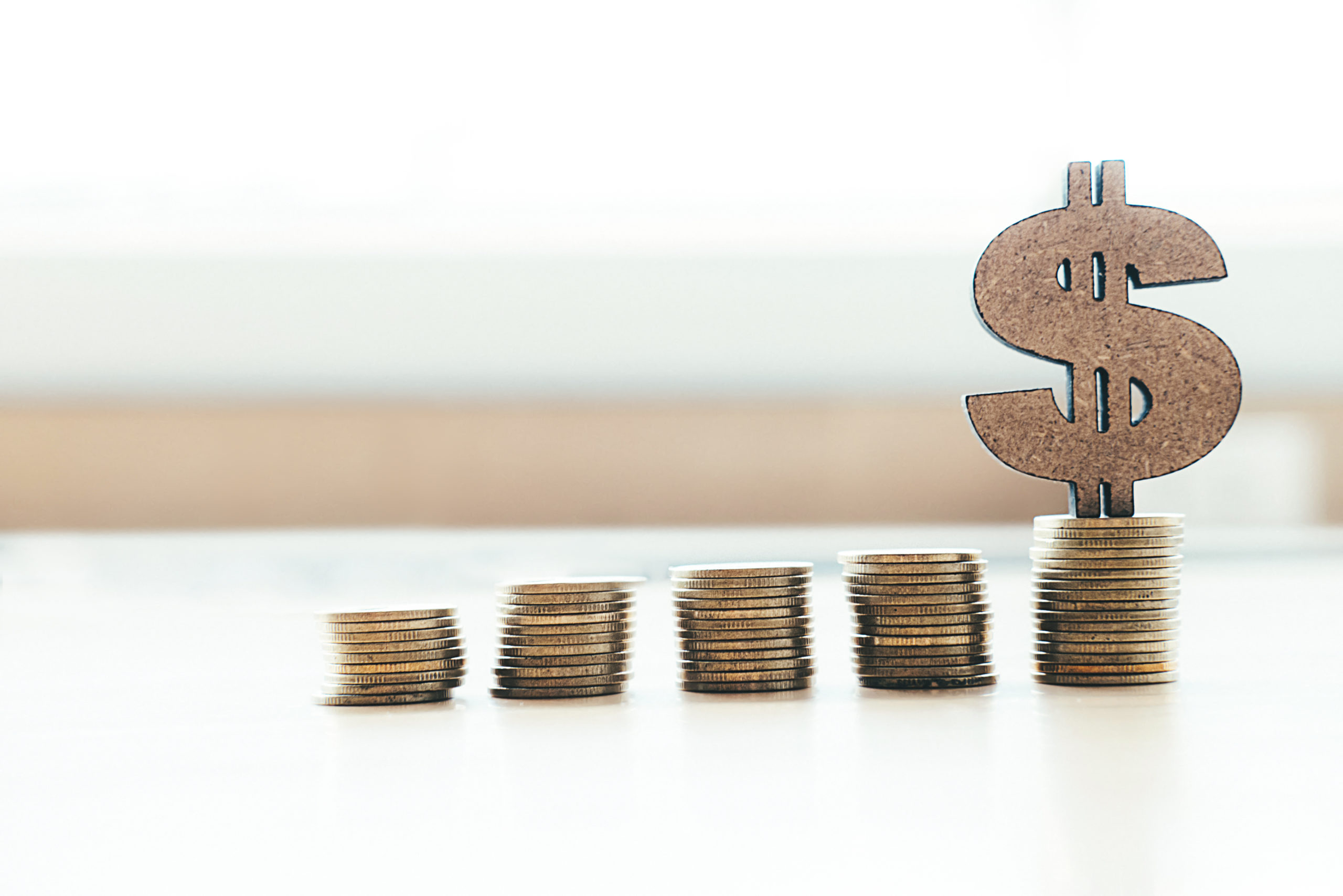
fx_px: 1977
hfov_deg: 37.5
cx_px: 672
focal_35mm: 53
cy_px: 448
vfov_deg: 25.5
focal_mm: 35
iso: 800
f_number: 5
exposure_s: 1/60
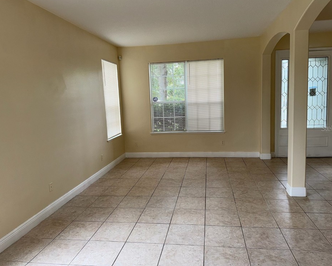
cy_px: 128
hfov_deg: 66.0
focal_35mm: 26
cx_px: 171
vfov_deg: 54.9
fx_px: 255
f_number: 1.78
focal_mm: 6.76
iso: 50
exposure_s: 1/232
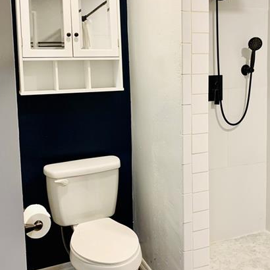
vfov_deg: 38.9
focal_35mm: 43
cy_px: 98
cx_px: 179
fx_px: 379
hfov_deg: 38.7
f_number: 1.8
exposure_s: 1/60
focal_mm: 4.25
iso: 125
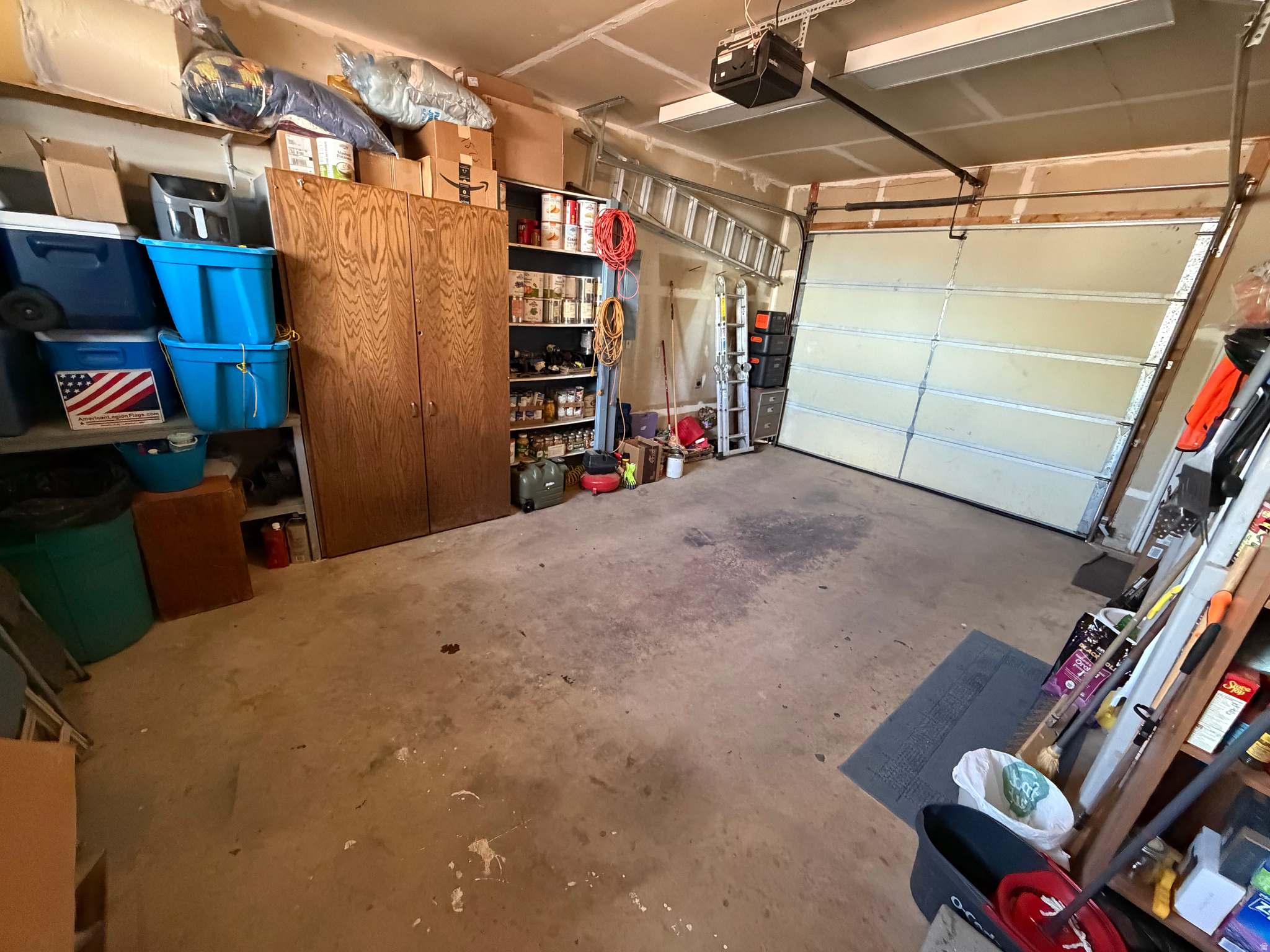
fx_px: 514
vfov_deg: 85.7
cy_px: 476
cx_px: 635
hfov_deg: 102.1
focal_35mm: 14
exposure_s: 1/60
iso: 1000
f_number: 2.2
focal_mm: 2.22
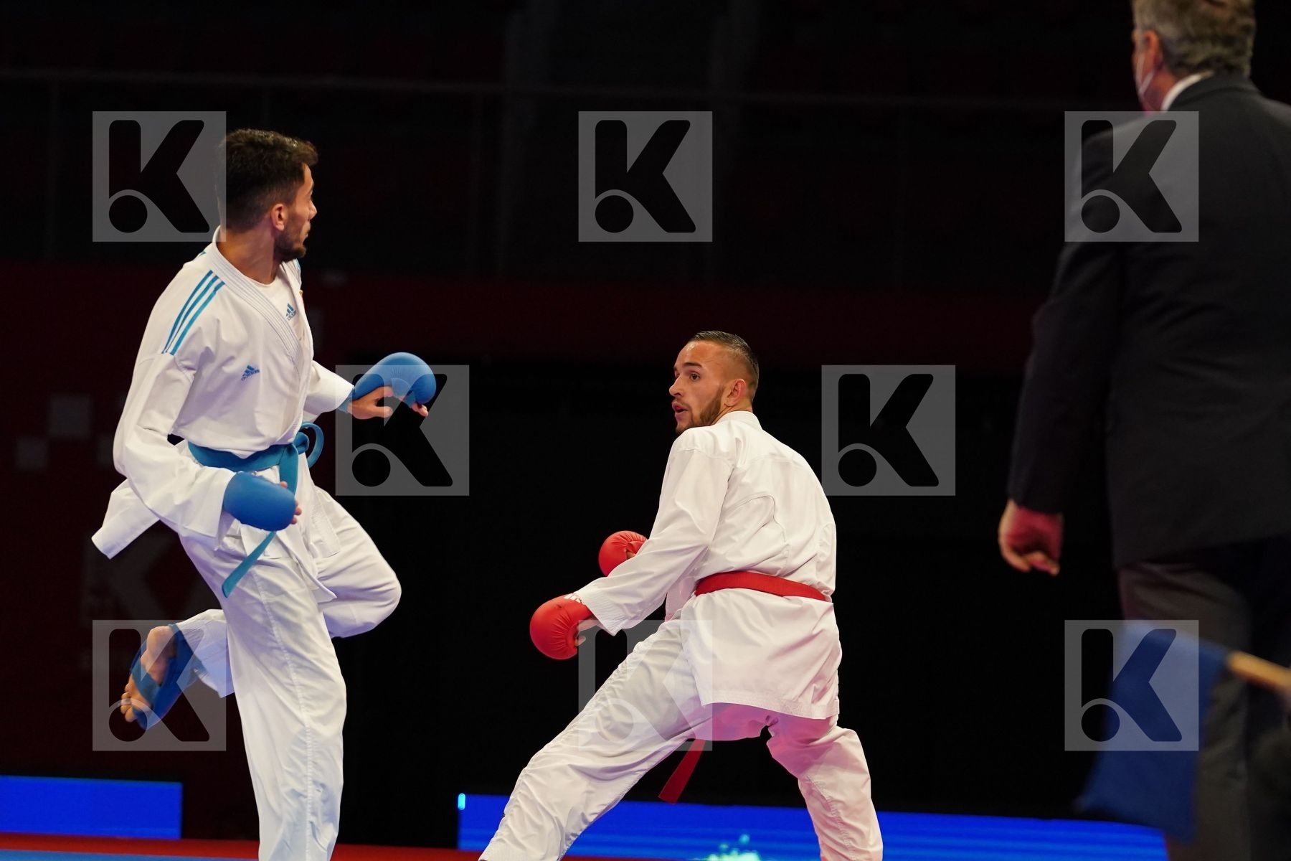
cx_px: 646
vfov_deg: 7.3
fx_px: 6777
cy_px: 430
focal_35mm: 189
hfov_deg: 10.9
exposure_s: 1/1000
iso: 3200
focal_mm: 126
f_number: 2.8
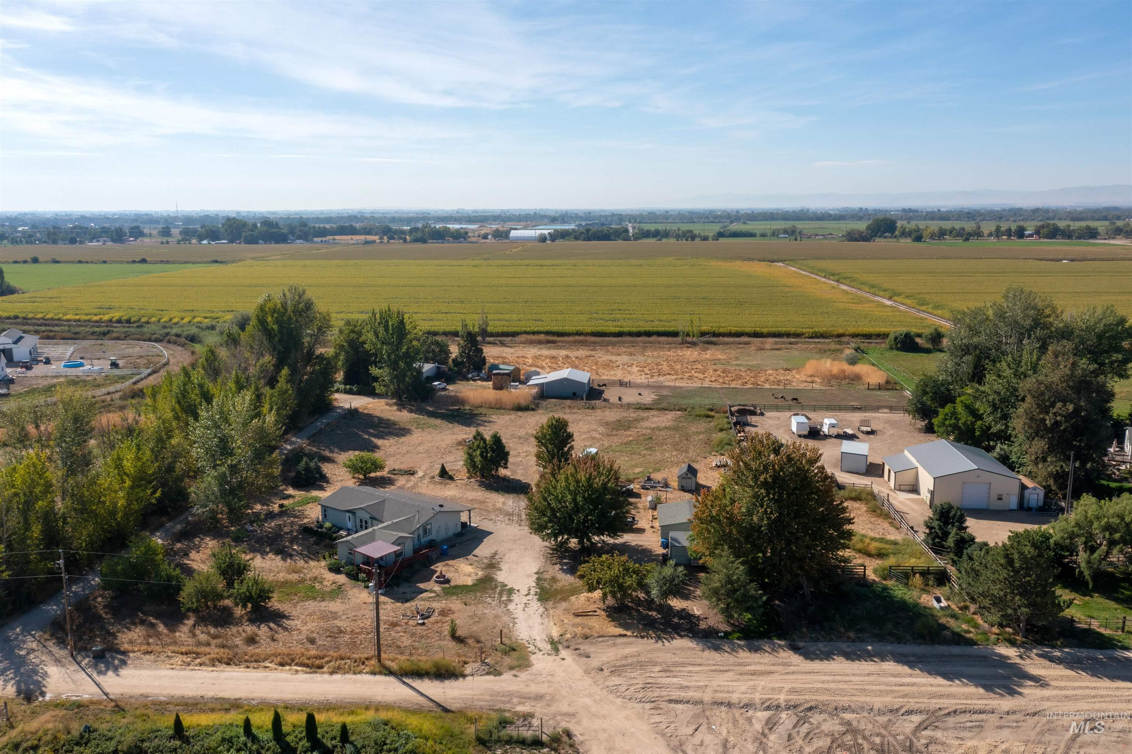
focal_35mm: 28
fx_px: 880
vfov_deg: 46.4
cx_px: 566
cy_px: 377
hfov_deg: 65.5
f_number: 6.3
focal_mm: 10.26
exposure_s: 1/800
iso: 100
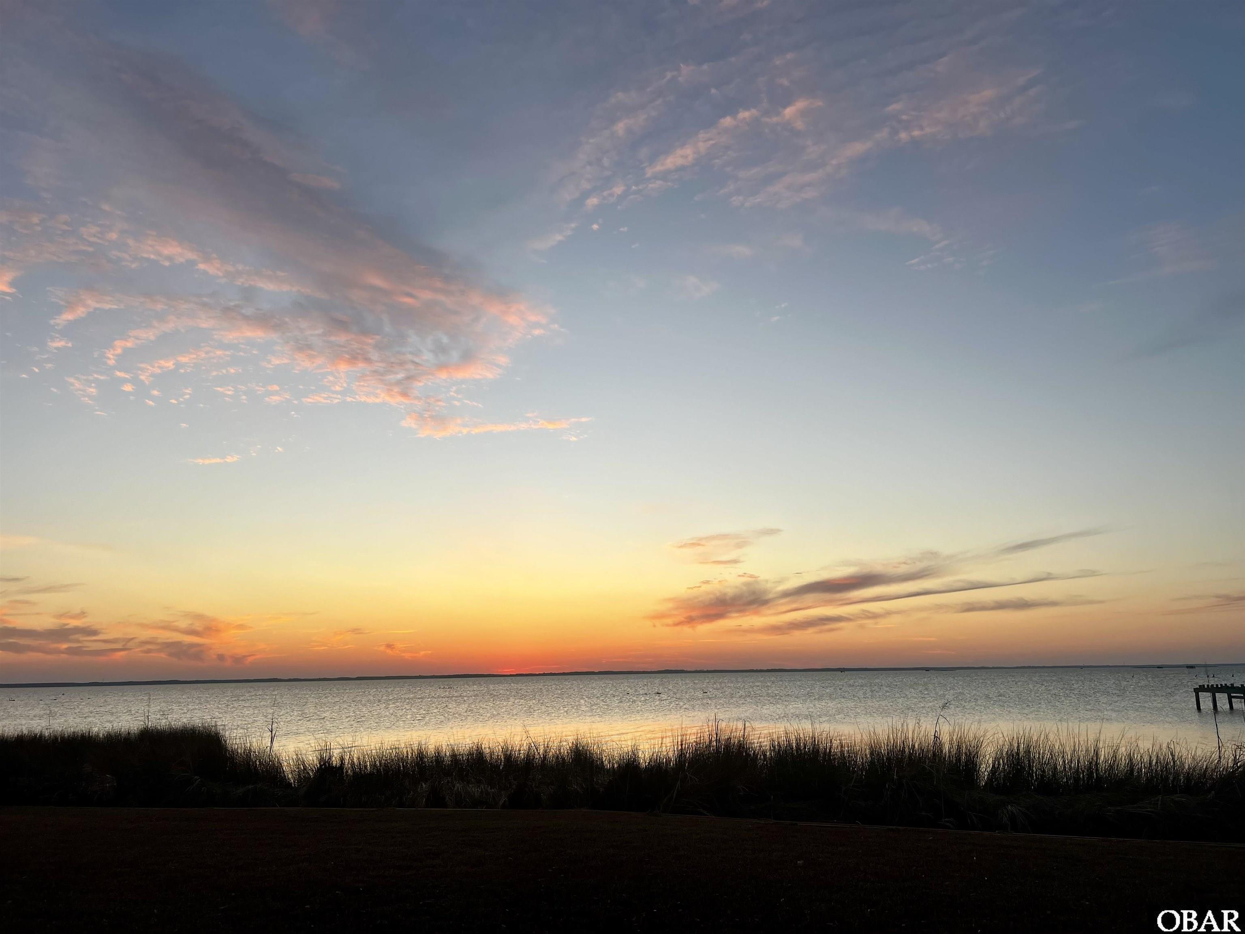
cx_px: 622
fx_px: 935
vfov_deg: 53.1
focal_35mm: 26
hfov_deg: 67.3
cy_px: 467
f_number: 1.5
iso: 50
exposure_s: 1/621
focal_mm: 5.7
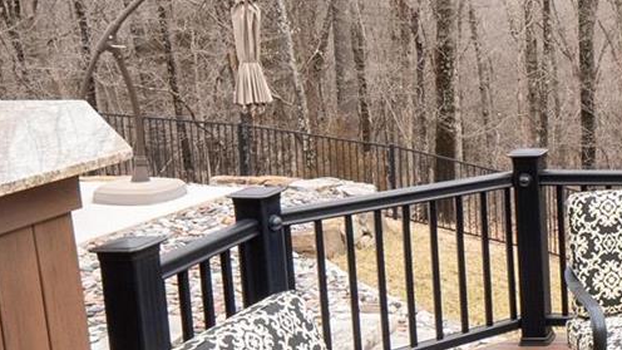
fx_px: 891
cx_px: 839
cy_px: 117
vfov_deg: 22.1
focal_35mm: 54
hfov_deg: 29.6
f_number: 8
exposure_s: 1/100
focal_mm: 8
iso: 400
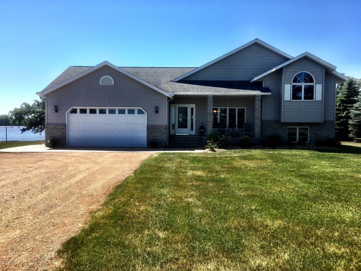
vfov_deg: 48.2
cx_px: 180
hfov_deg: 61.7
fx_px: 302
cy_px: 136
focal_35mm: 29
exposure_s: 1/1241
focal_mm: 4.15
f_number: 2.2
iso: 25
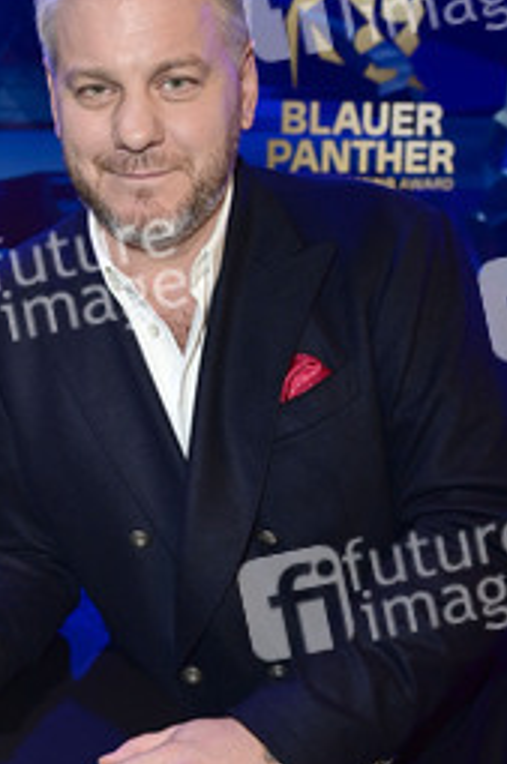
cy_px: 440
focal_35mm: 55
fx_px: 1167
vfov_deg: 36.2
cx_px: 120
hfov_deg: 24.2
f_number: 5.6
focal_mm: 35
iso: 1000
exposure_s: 1/60
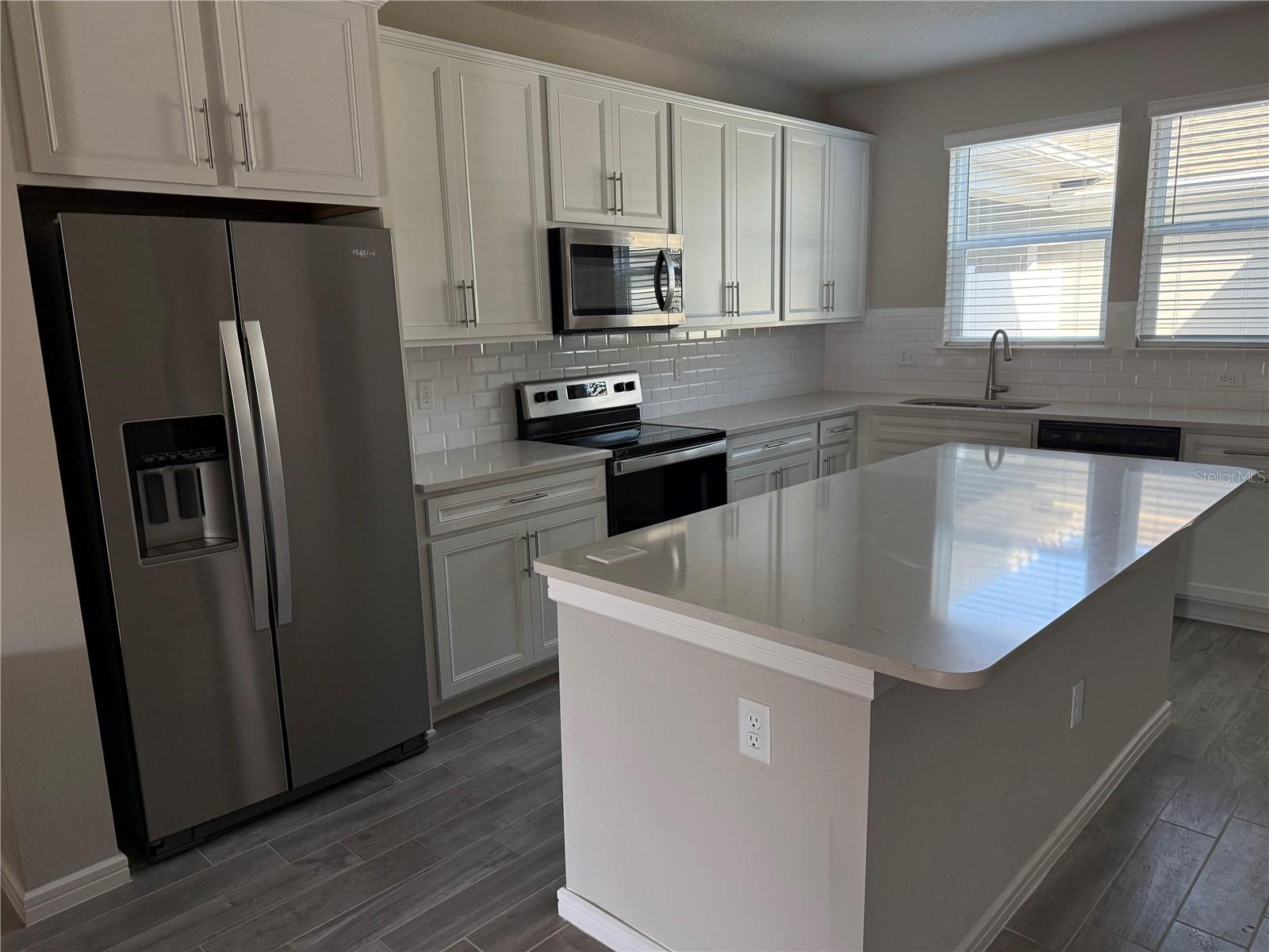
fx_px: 880
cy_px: 476
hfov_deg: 71.6
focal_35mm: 24
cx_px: 634
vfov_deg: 56.8
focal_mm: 6.76
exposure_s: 1/120
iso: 250
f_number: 1.78
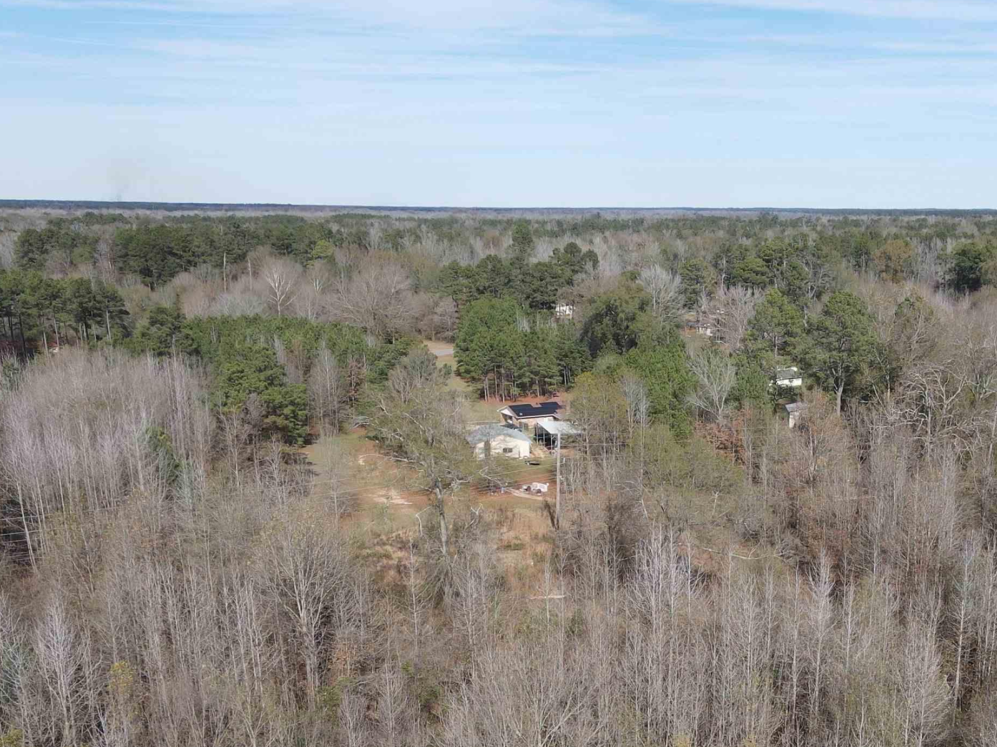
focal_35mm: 40
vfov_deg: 34.9
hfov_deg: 46.2
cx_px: 652
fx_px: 1152
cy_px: 591
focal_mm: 4.5
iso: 100
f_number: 2.8
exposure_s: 1/500
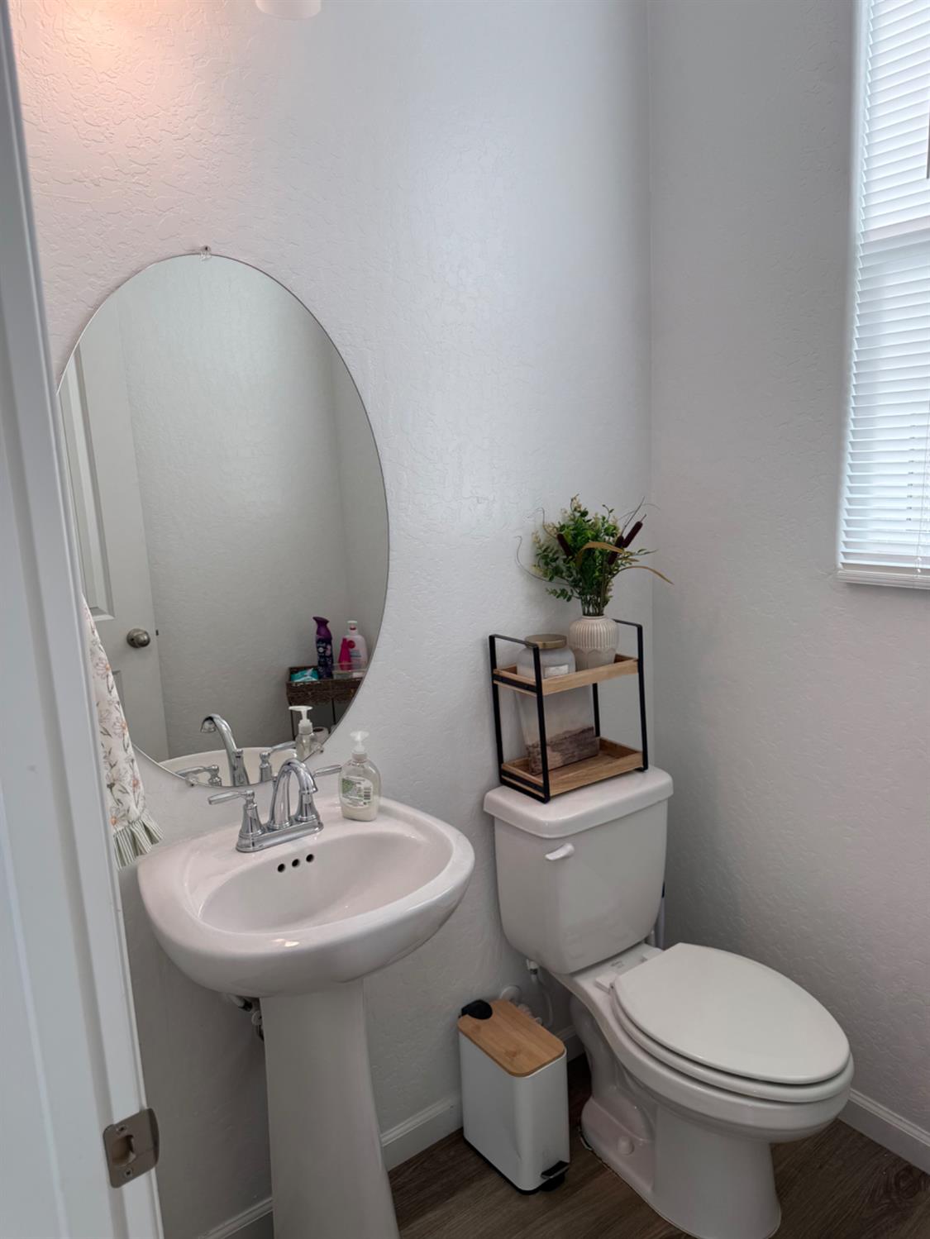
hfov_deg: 56.8
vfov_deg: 71.6
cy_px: 620
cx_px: 465
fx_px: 859
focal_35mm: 24
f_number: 1.78
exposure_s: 1/305
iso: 80
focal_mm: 6.76
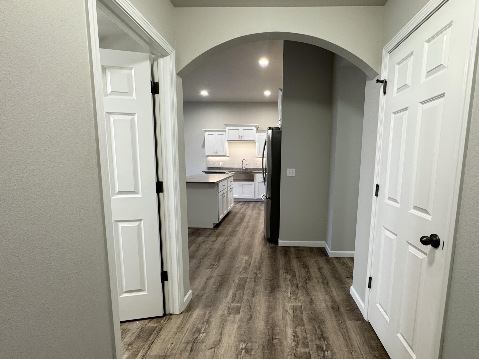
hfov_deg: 90.6
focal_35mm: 17
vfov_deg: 74.7
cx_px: 268
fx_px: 235
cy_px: 189
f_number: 2.2
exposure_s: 1/60
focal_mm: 2.22
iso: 200
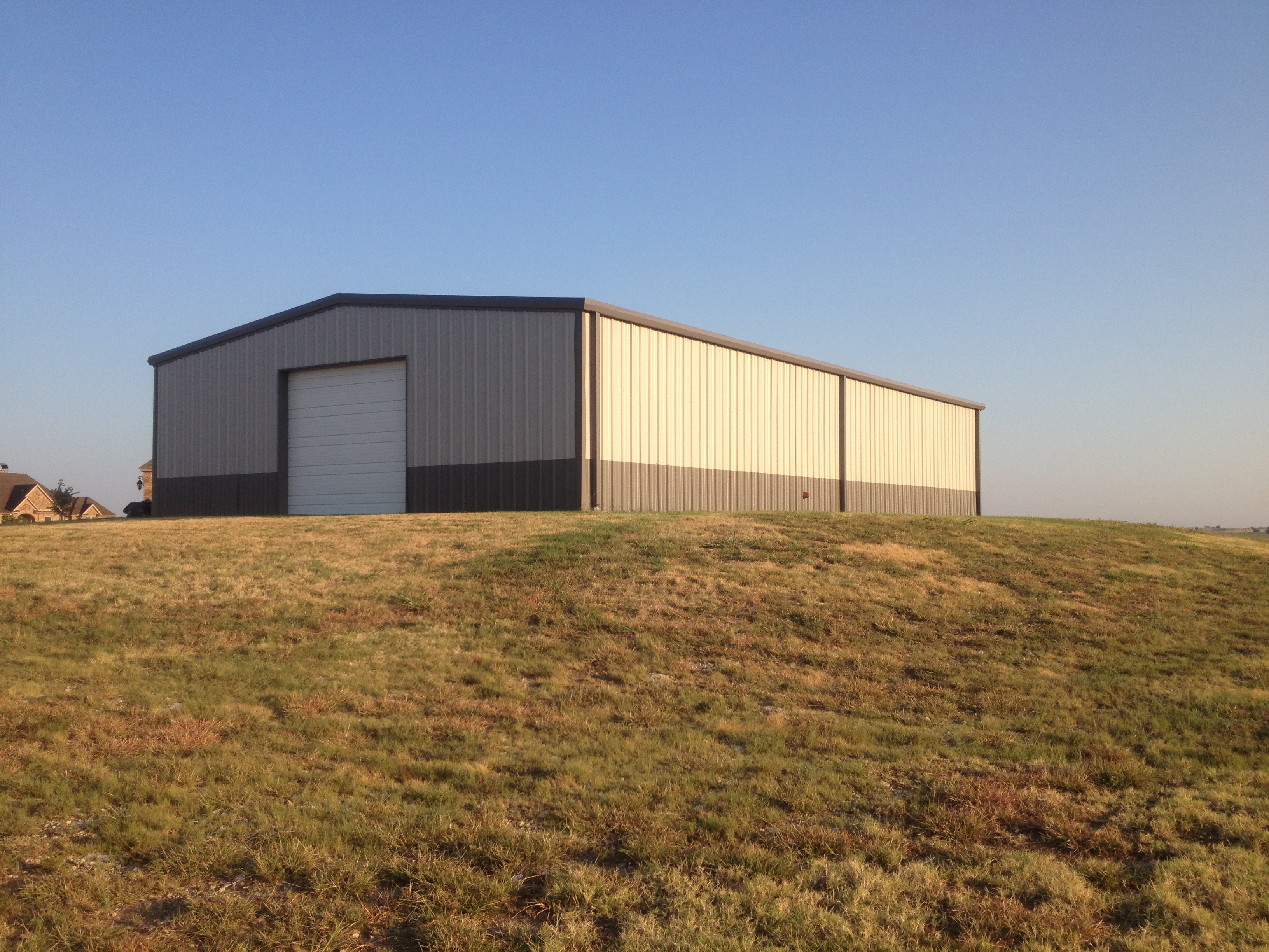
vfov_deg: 40.7
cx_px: 634
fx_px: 1283
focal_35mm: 35
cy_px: 476
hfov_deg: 52.6
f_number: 2.4
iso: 64
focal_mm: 4.28
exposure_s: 1/848
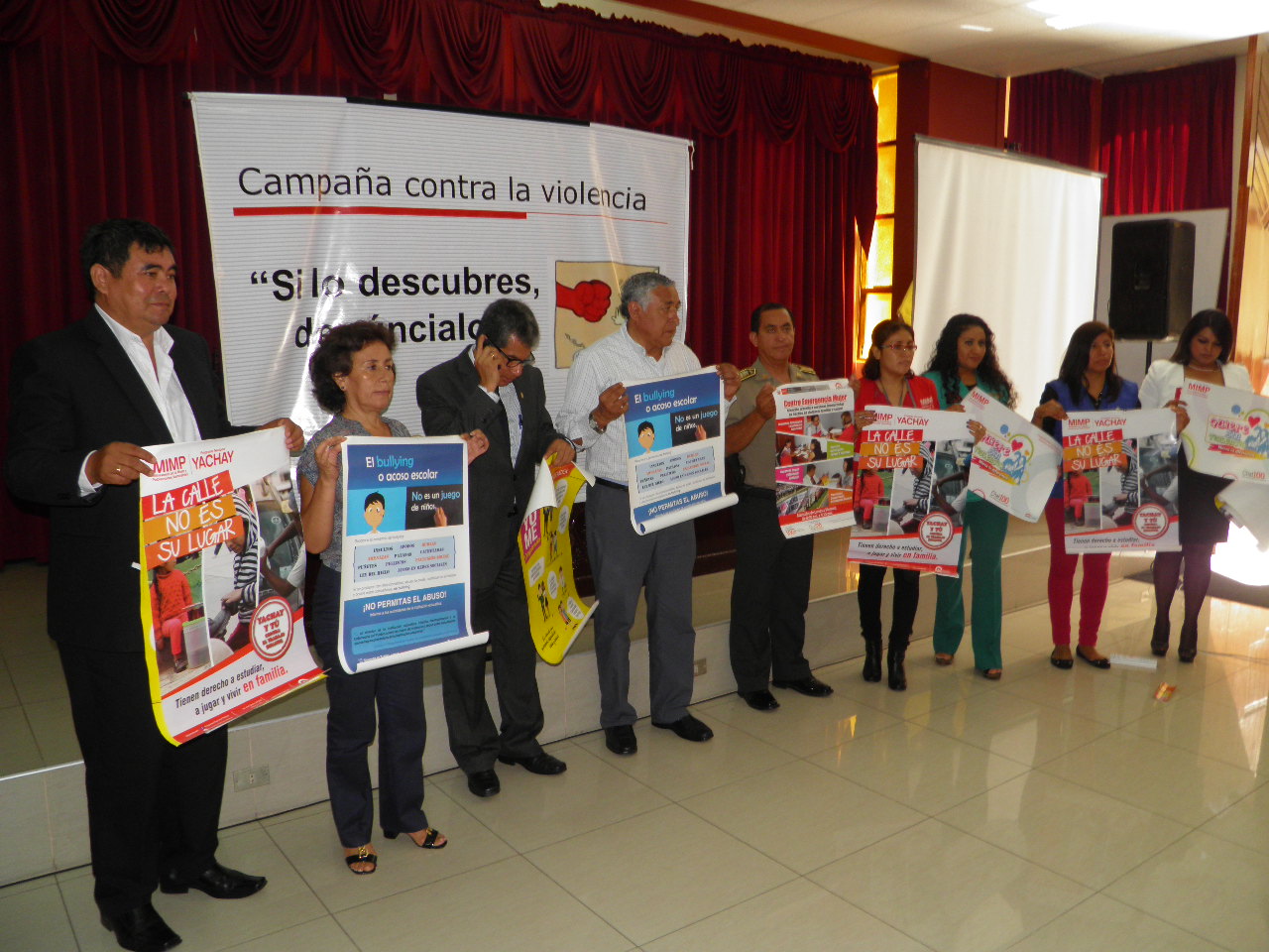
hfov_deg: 63.4
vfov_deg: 49.7
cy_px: 476
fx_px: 1026
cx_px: 634
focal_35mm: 28
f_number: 2.8
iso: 100
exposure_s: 1/30
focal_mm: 4.9
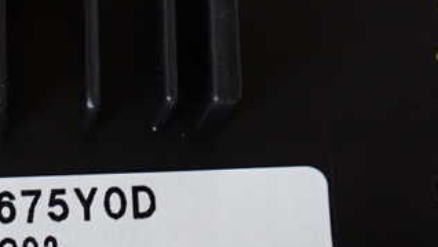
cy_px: 243
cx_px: 40
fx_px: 860
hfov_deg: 27.5
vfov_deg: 16.0
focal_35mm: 74
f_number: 2.5
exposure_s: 1/30
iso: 800
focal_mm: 6.37
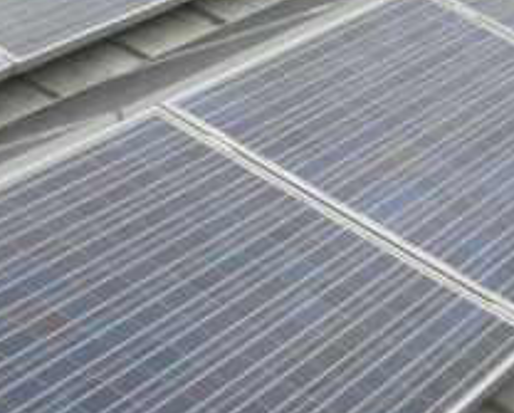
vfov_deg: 12.2
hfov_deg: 15.2
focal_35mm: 126
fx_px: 1919
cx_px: 284
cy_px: 42
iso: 50
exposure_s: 1/160
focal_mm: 5.8
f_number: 2.6
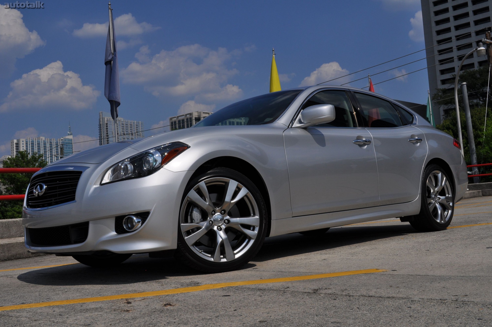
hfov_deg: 49.6
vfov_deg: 34.1
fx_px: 532
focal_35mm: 39
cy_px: 164
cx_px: 246
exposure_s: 1/640
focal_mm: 26
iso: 200
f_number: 13
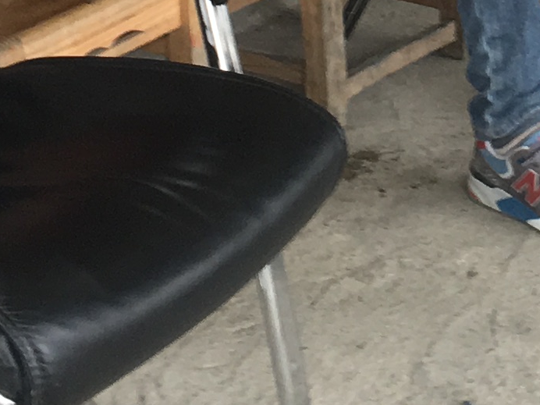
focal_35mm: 169
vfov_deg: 8.1
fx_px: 2636
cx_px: 645
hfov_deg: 11.5
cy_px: -573
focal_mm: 4.15
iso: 32
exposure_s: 1/50
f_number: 2.2
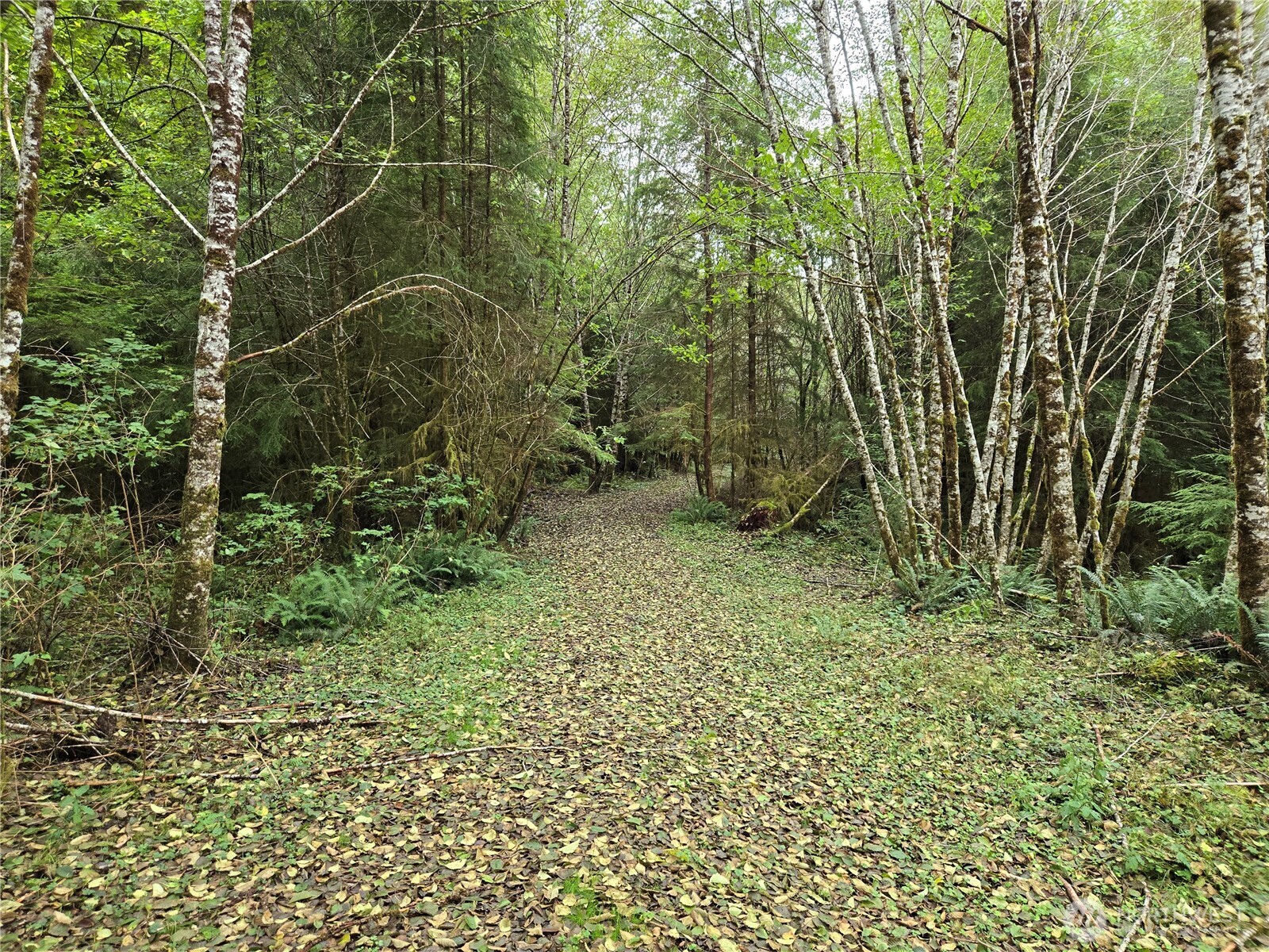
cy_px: 476
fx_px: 843
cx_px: 634
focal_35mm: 23
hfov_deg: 73.9
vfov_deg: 58.9
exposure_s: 1/120
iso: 200
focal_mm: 5.4
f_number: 1.8
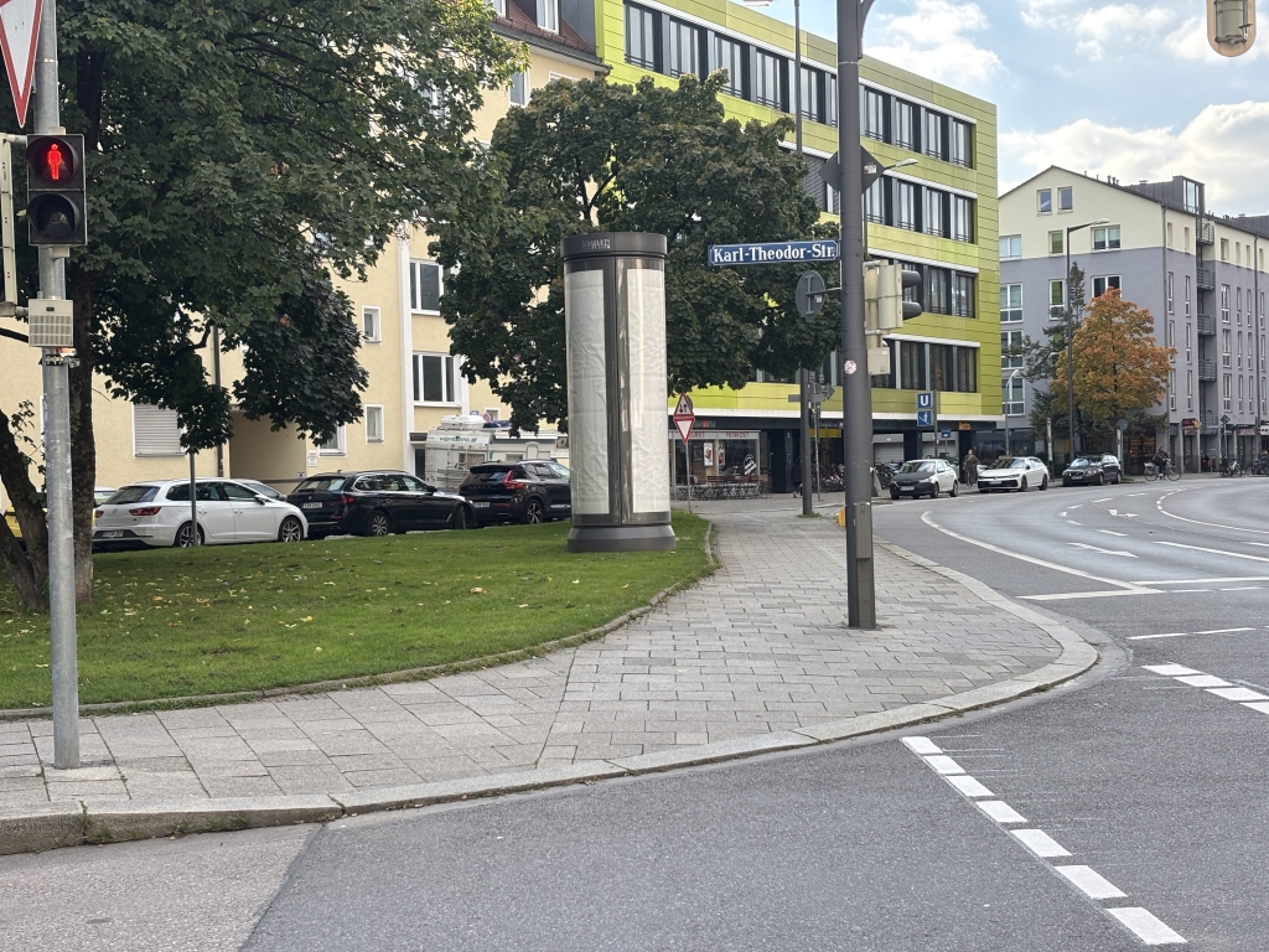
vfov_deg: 28.0
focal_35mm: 52
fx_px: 1906
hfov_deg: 36.8
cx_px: 634
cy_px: 476
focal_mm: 5.96
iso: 32
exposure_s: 1/654
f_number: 1.6
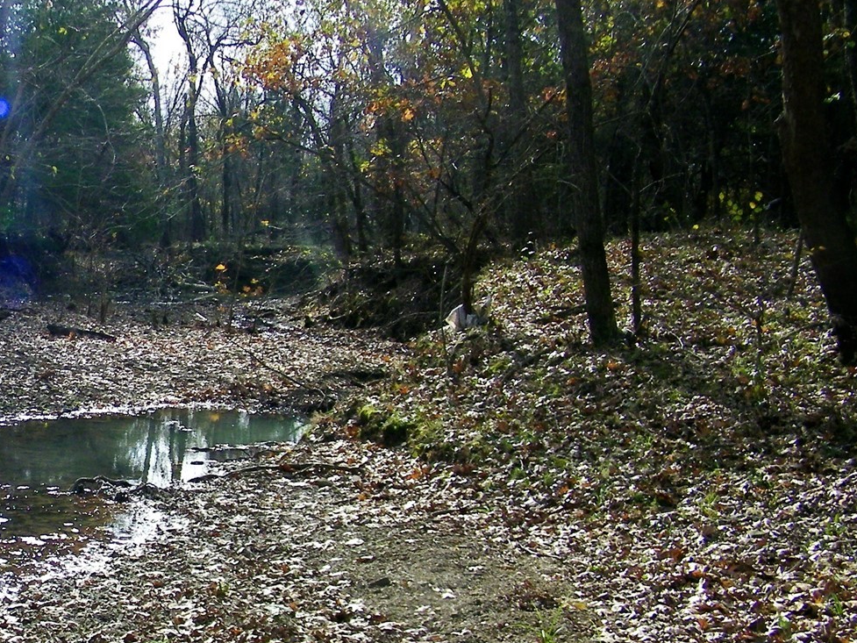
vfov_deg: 26.5
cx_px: 27
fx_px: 1362
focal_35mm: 55
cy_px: 405
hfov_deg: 32.5
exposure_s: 1/160
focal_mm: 5
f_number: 7
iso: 80
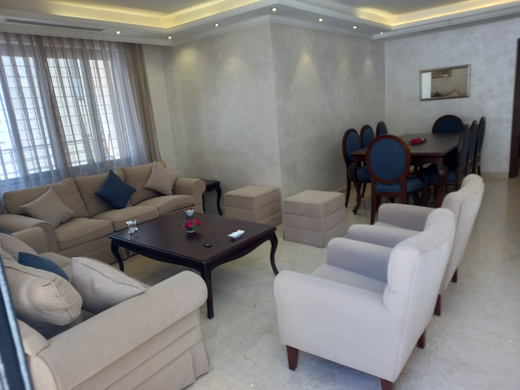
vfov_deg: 54.9
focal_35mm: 25
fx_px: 376
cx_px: 260
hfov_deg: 69.4
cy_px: 195
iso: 64
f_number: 2
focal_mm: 4.6
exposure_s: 1/50
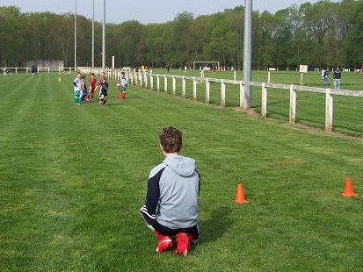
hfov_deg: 37.4
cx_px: 154
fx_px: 535
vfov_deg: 28.5
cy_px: 105
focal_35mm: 51
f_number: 4
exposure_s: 1/500
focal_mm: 6.3
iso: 64
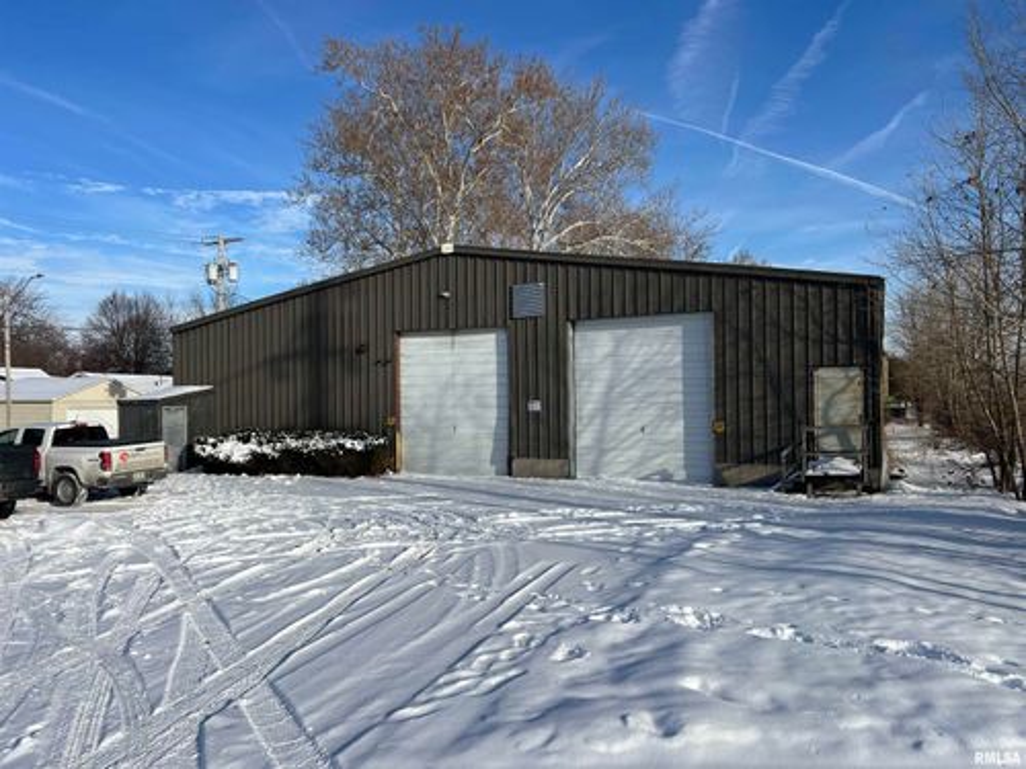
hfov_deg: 67.3
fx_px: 771
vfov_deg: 53.1
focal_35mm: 26
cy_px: 384
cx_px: 513
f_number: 1.5
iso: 50
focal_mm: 5.7
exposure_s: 1/6211
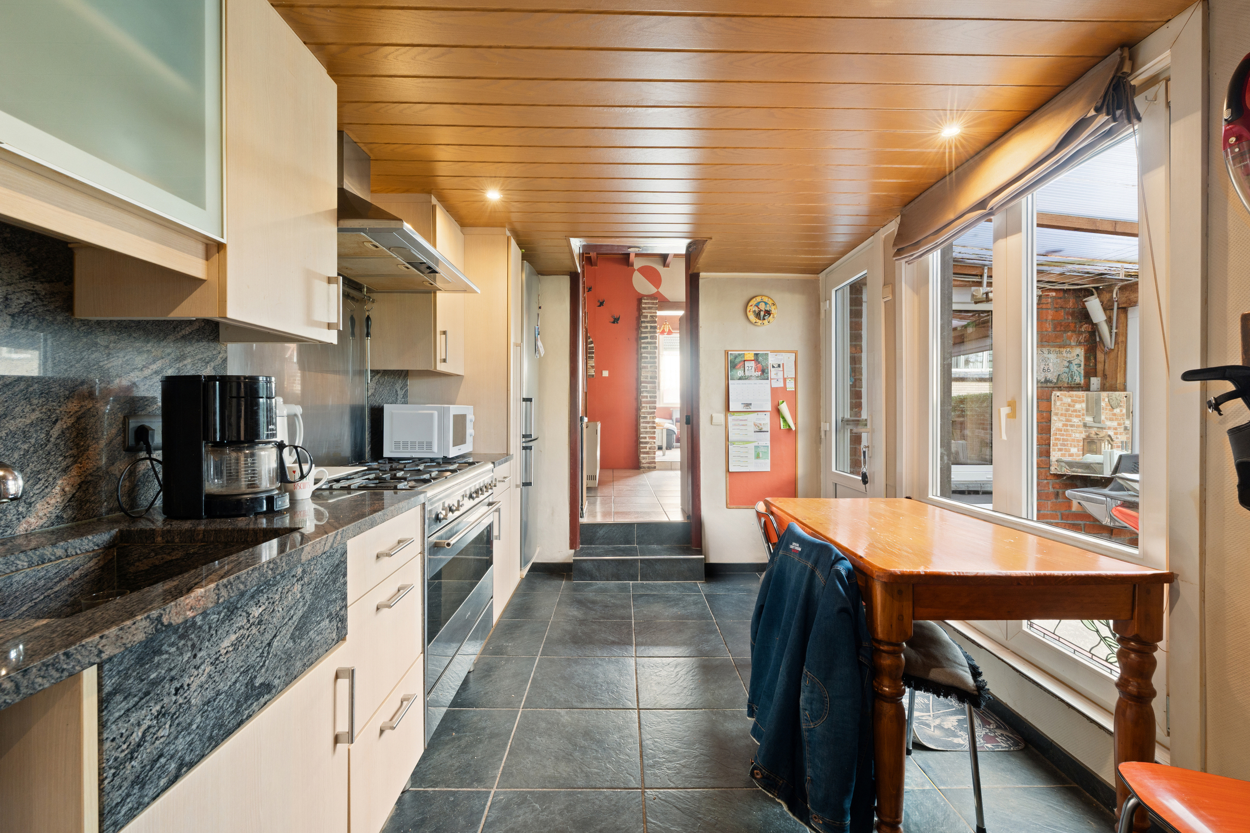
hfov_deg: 96.7
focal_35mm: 16
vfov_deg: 73.7
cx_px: 625
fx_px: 556
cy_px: 416
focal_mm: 16
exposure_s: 2
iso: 250
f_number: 11
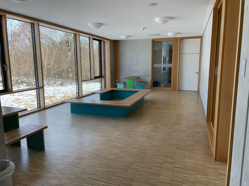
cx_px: 124
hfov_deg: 67.3
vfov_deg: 53.1
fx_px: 187
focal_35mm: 26
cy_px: 93
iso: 32
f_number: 1.6
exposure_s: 1/401
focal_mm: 4.2
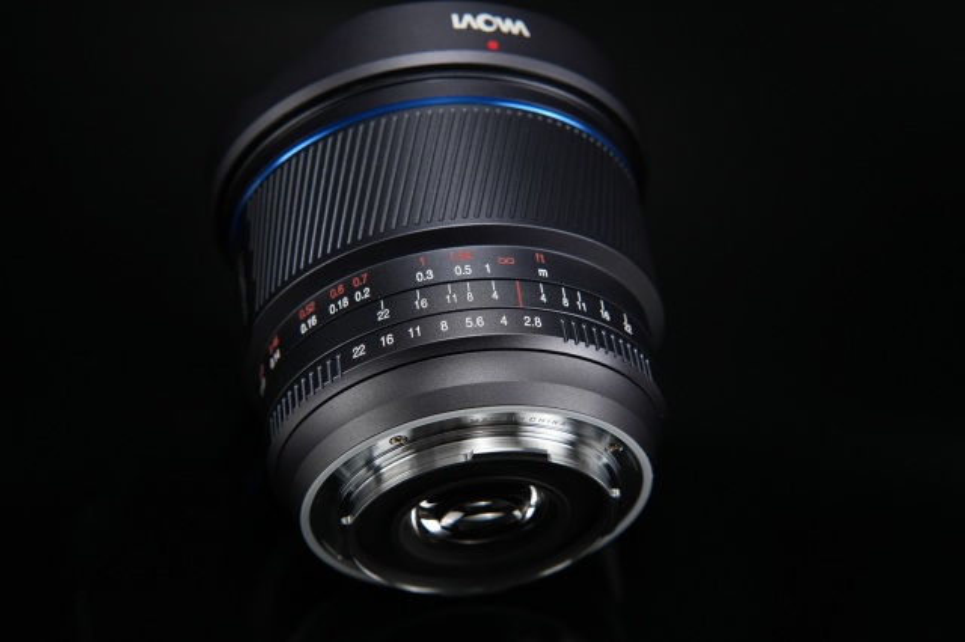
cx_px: 482
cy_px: 321
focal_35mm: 75
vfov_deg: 18.2
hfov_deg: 27.0
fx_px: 2009
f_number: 8
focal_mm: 75
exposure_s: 1/125
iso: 1600
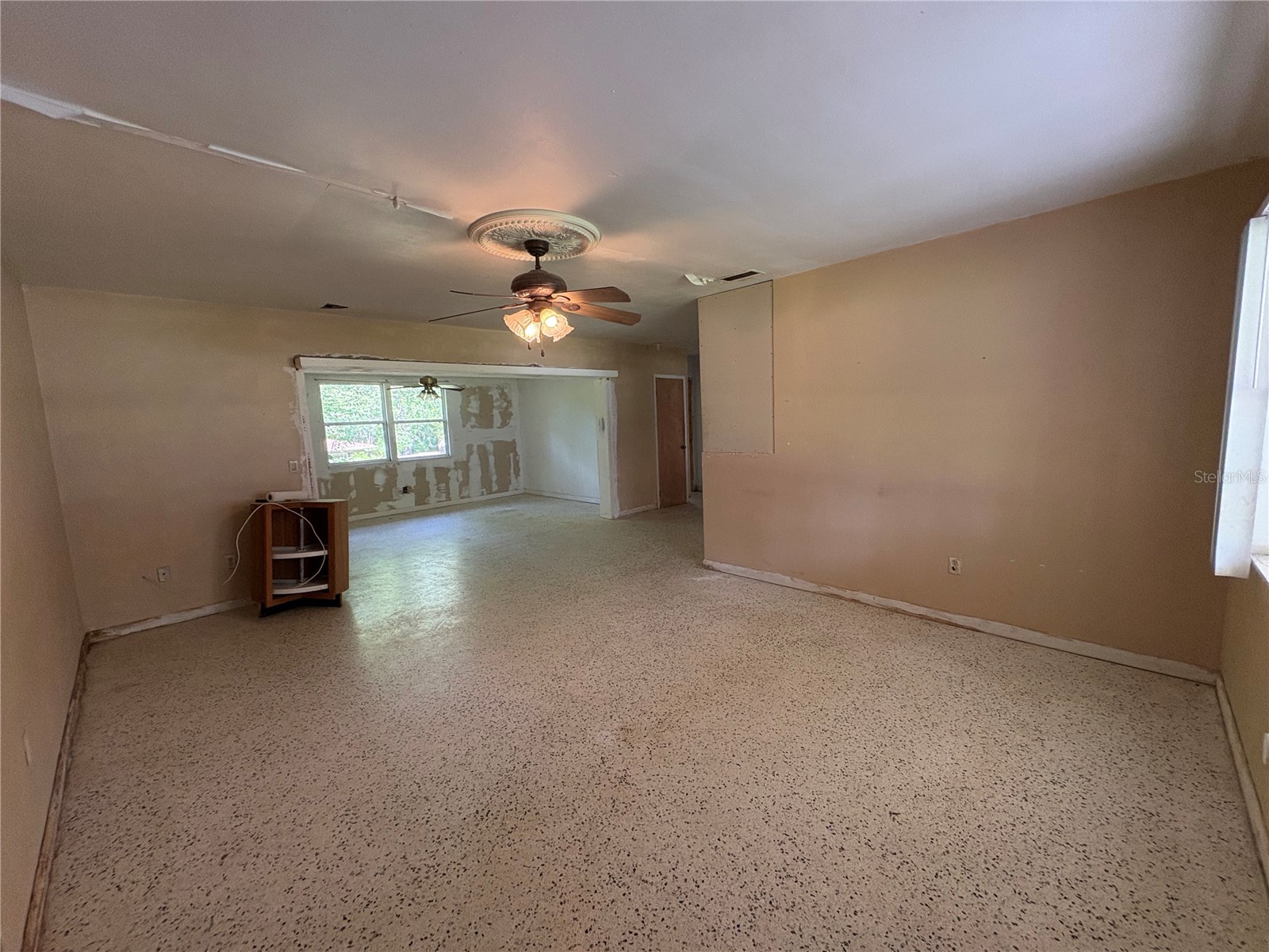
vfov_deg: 85.7
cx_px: 634
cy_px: 476
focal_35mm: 14
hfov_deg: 102.1
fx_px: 513
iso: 320
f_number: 2.2
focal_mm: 2.22
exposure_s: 1/120
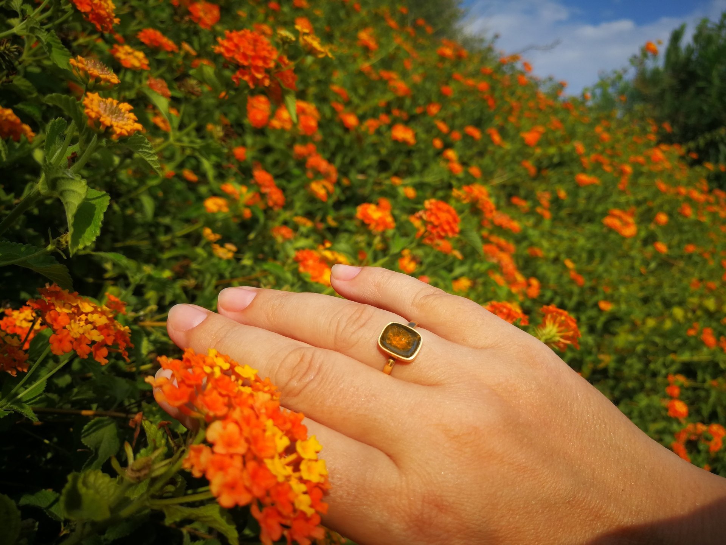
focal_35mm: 27
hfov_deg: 65.3
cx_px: 363
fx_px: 566
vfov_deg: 51.4
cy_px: 272
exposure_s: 1/1976
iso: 50
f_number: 1.8
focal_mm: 3.95
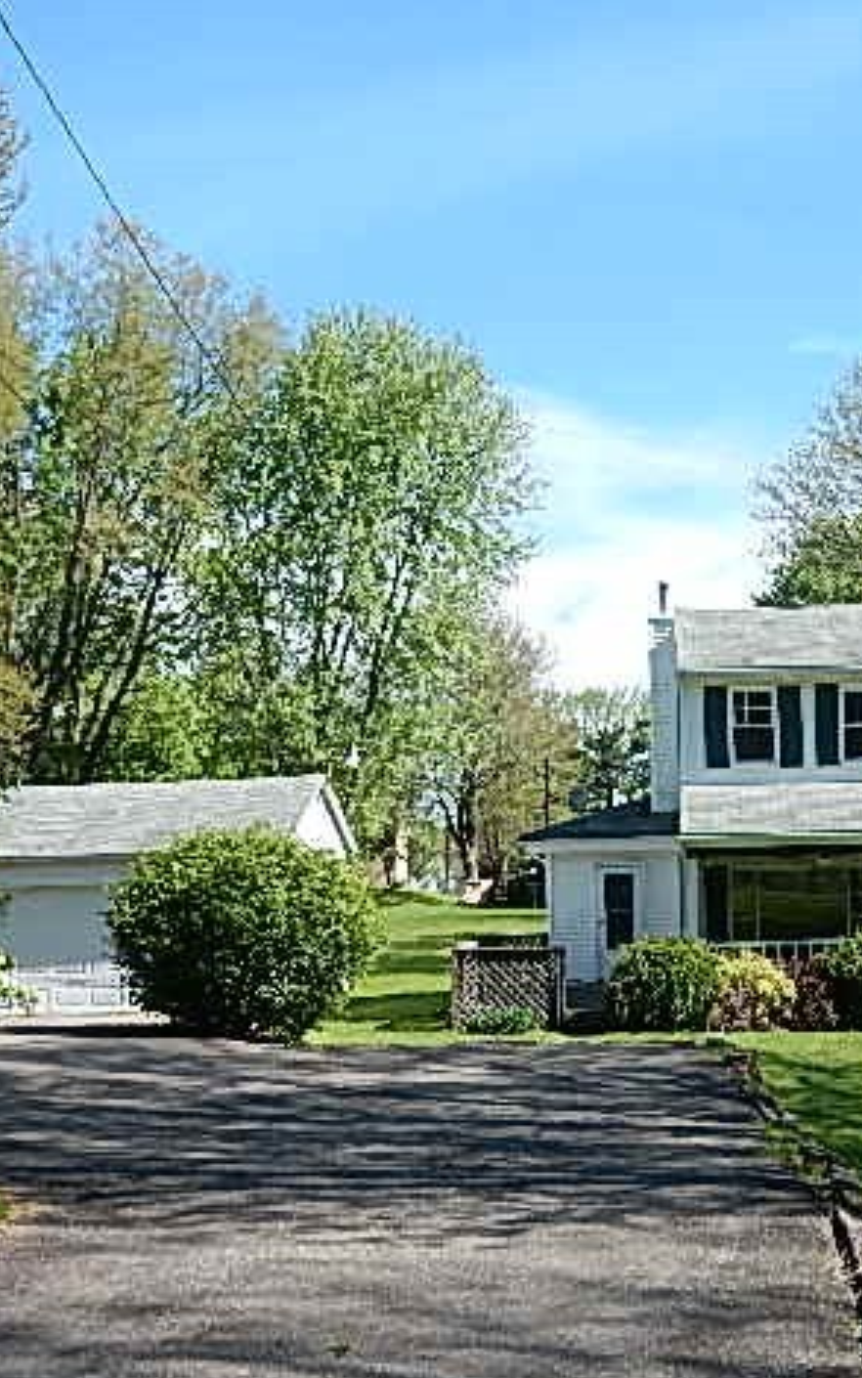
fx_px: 1953
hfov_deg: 24.4
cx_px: 718
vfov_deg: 38.9
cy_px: 698
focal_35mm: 52
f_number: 4
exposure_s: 1/800
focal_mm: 6.4
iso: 125
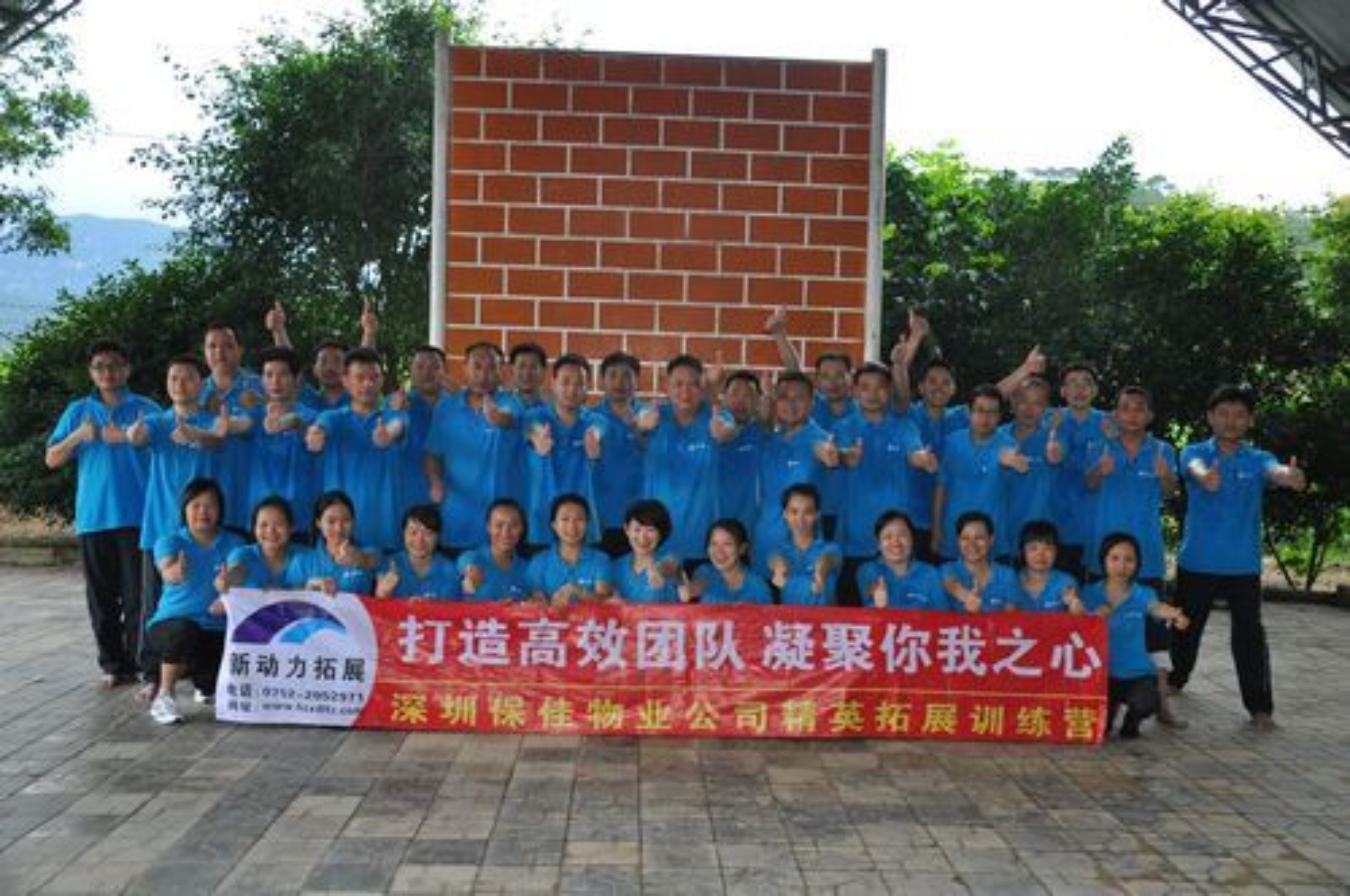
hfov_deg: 51.3
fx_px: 1404
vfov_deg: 35.4
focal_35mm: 38
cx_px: 675
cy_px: 448
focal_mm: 25
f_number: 4
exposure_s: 1/100
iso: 800
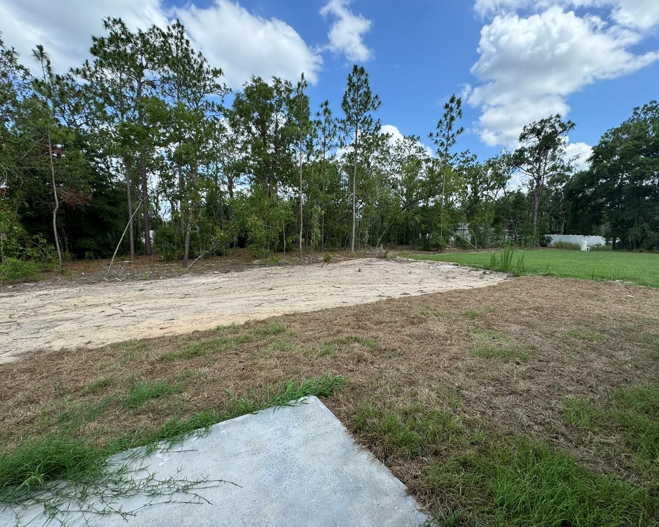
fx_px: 293
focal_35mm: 15
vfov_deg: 84.0
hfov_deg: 96.7
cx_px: 344
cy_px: 269
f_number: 2.2
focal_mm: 2.22
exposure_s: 1/631
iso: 50
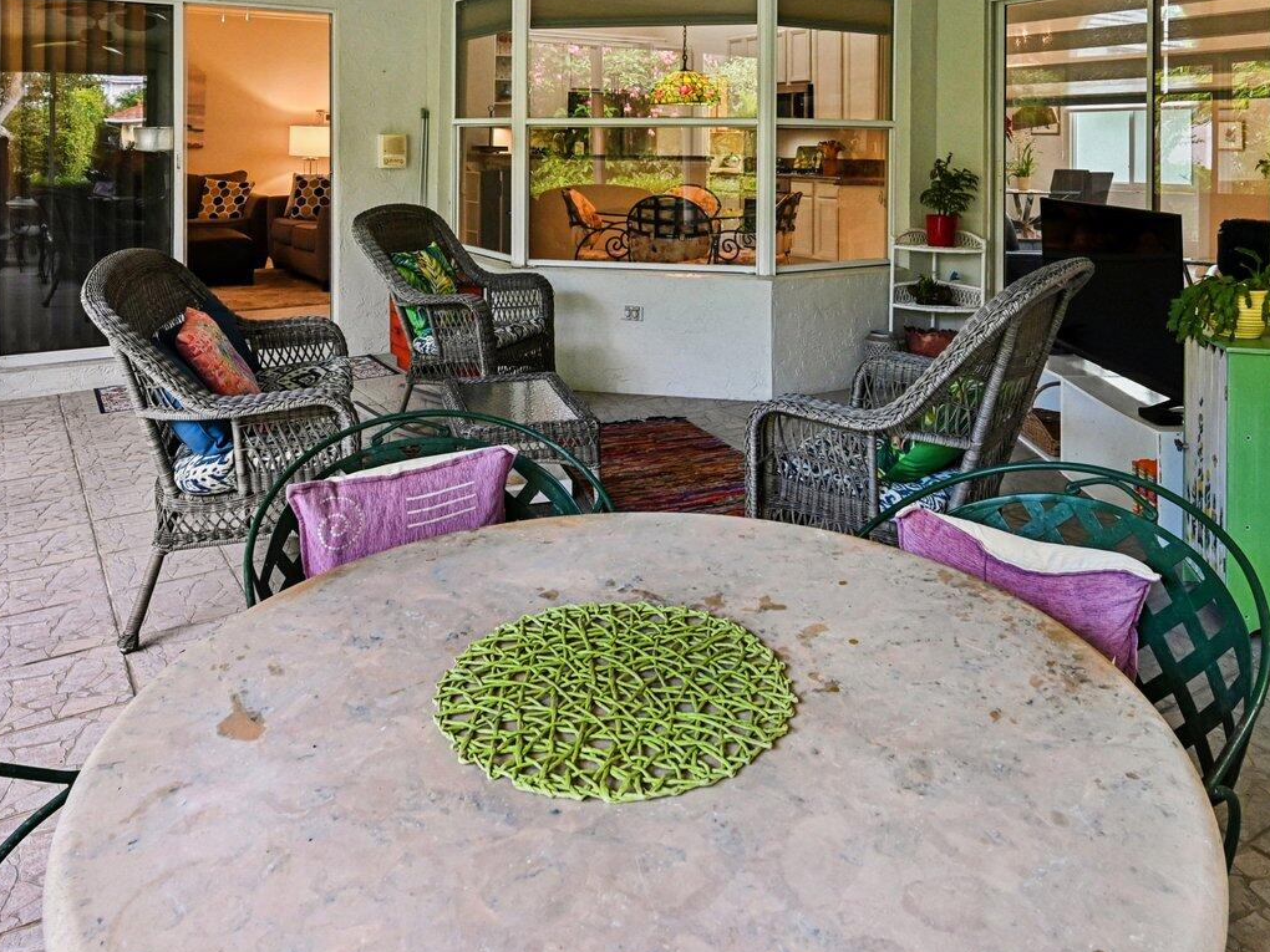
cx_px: 645
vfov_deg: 47.4
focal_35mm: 27
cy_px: 141
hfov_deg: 65.3
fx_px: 991
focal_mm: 14
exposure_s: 1/20
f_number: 8
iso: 800
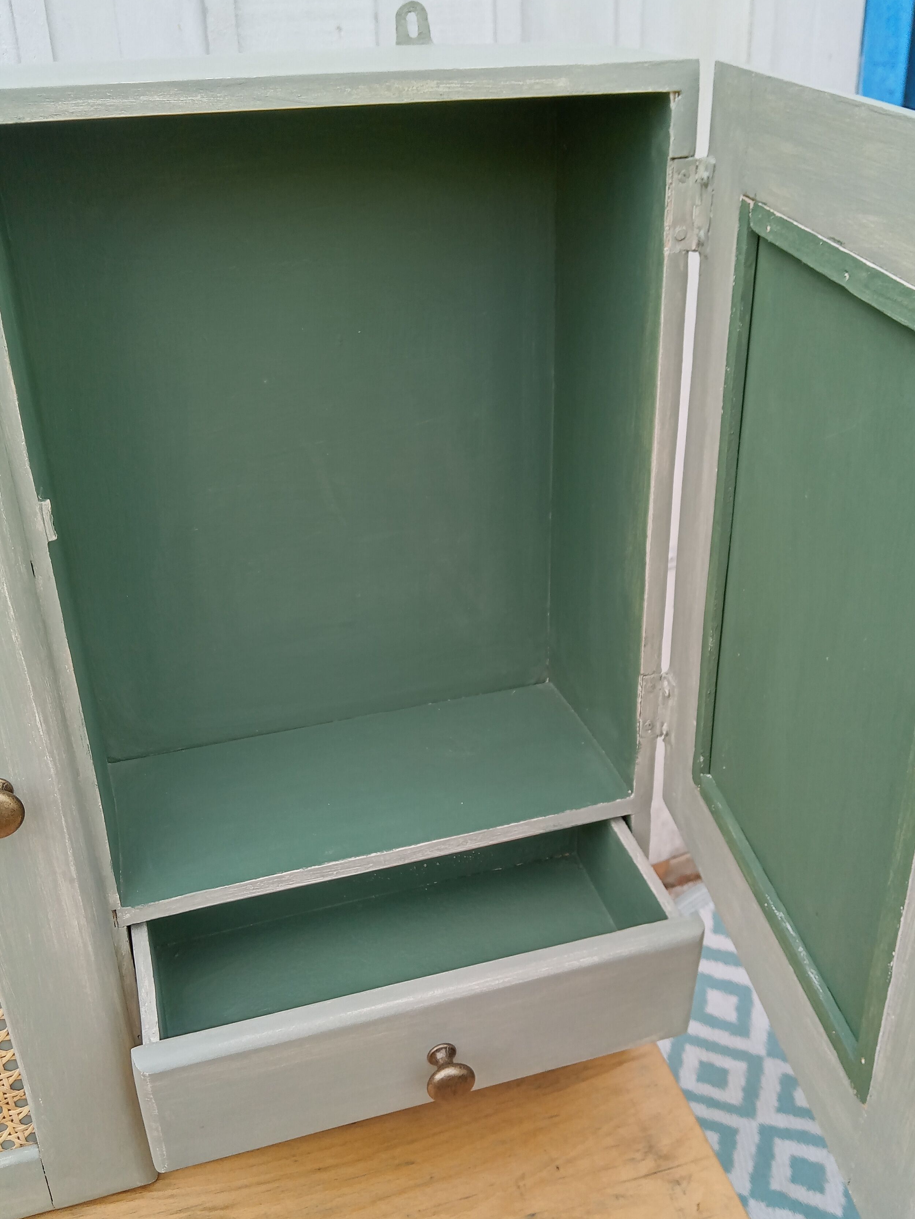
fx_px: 1234
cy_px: 623
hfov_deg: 40.7
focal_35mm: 35
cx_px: 484
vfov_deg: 52.6
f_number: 1.8
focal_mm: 3.57
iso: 112
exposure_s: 1/492
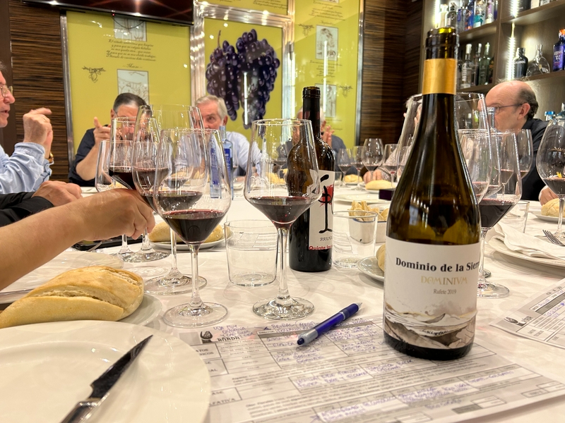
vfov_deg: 53.1
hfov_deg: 67.3
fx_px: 424
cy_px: 212
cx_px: 282
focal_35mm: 26
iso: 100
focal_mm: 5.7
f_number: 1.5
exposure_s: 1/50
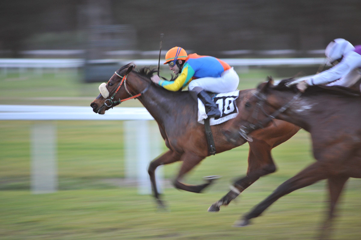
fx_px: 2104
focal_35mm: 210
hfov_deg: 9.8
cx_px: 180
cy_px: 120
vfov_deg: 6.5
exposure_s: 1/60
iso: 800
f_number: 4
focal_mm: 210
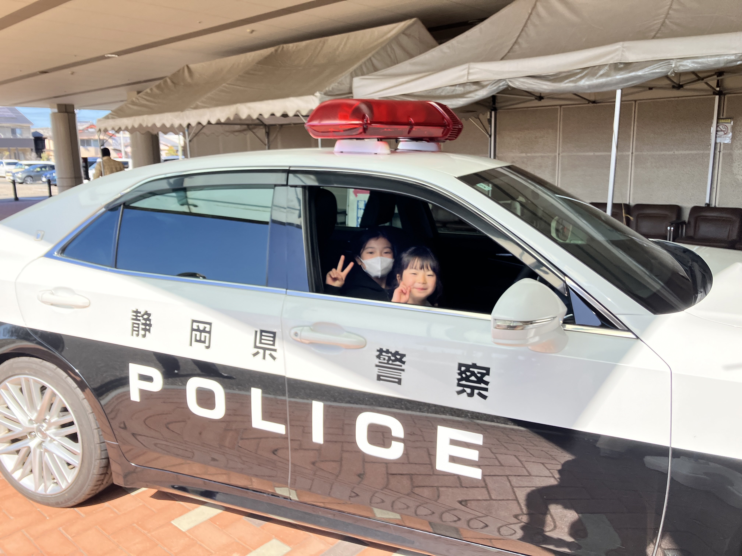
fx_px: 600
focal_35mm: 28
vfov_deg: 49.7
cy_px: 278
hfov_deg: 63.4
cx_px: 371
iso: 32
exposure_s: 1/771
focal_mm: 3.99
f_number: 1.8
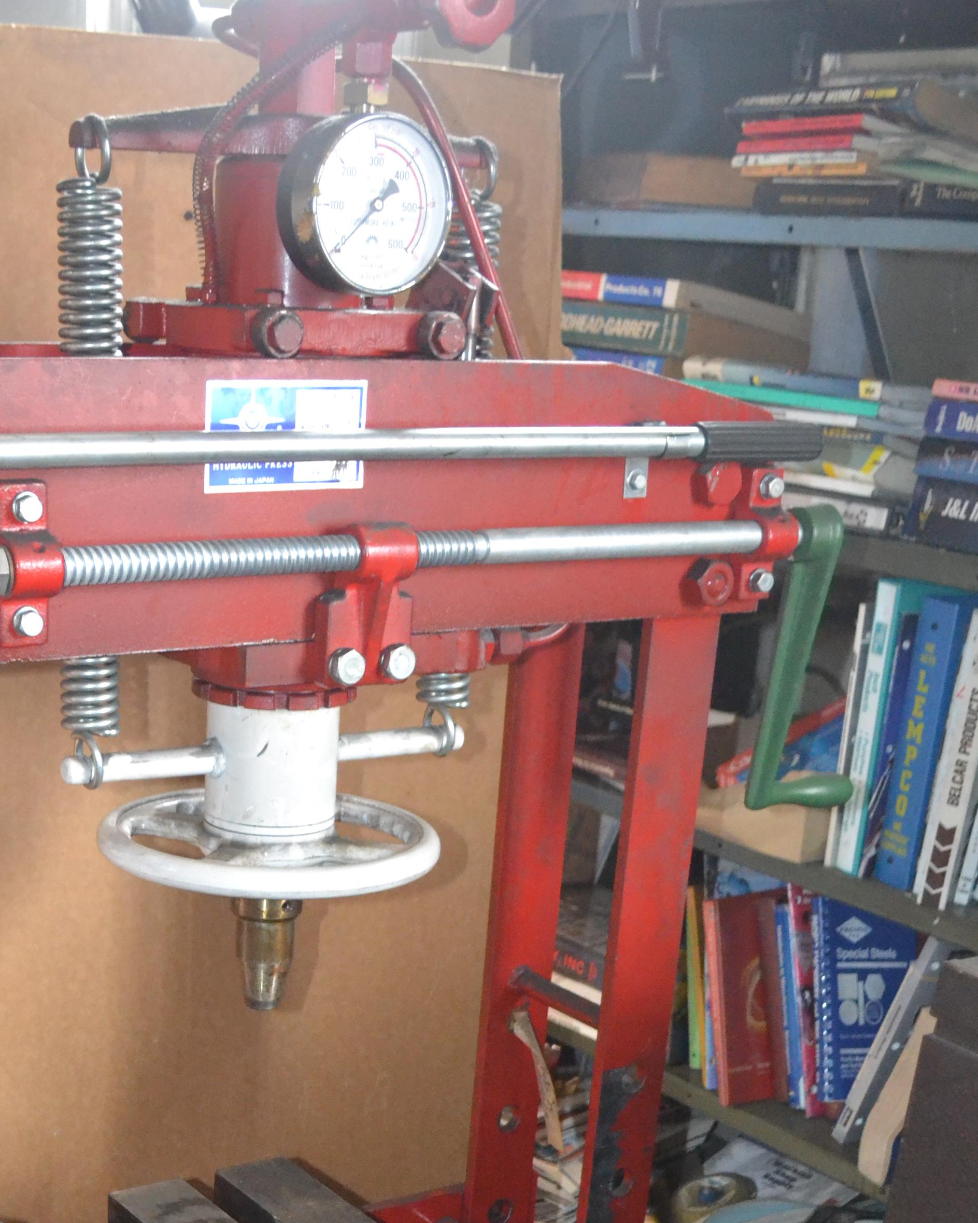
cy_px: 1121
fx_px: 1990
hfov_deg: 27.3
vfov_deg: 32.3
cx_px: 271
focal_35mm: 55
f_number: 3.8
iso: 3200
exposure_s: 1/60
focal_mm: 20
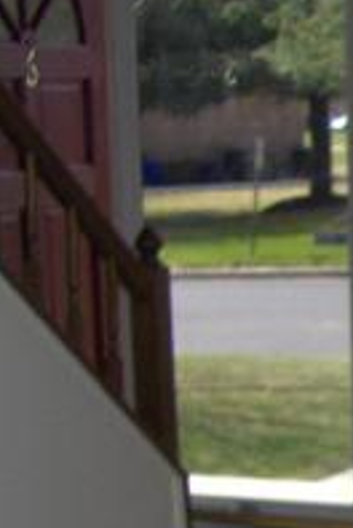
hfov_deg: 10.1
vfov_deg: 17.1
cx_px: 853
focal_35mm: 118
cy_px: 448
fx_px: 1729
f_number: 2.6
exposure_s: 1/386
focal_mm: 5.8
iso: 100
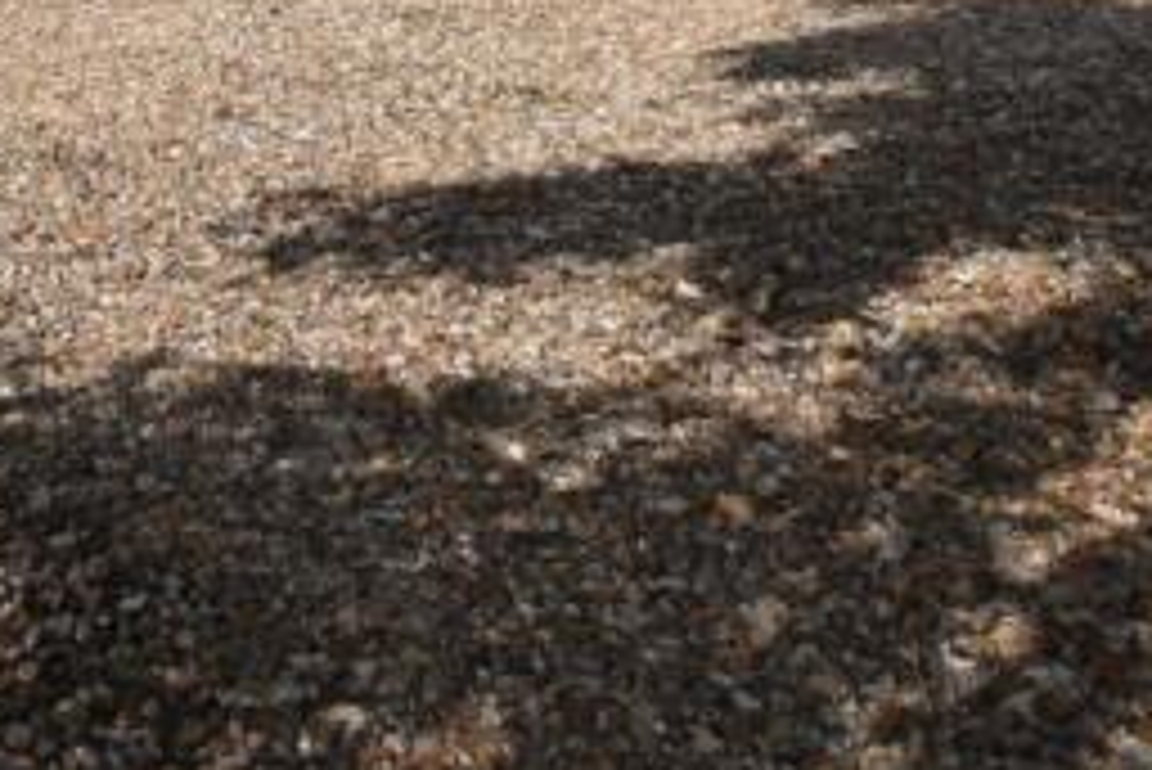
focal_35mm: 60
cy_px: -525
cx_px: -320
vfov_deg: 18.7
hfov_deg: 28.0
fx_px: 1921
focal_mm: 10
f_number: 11
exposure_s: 1/200
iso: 100
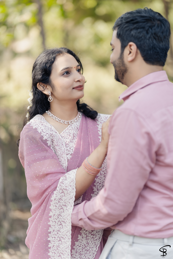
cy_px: 130
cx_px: 86
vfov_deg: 23.9
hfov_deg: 16.1
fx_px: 613
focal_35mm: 85
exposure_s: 1/500
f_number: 1.4
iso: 100
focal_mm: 85
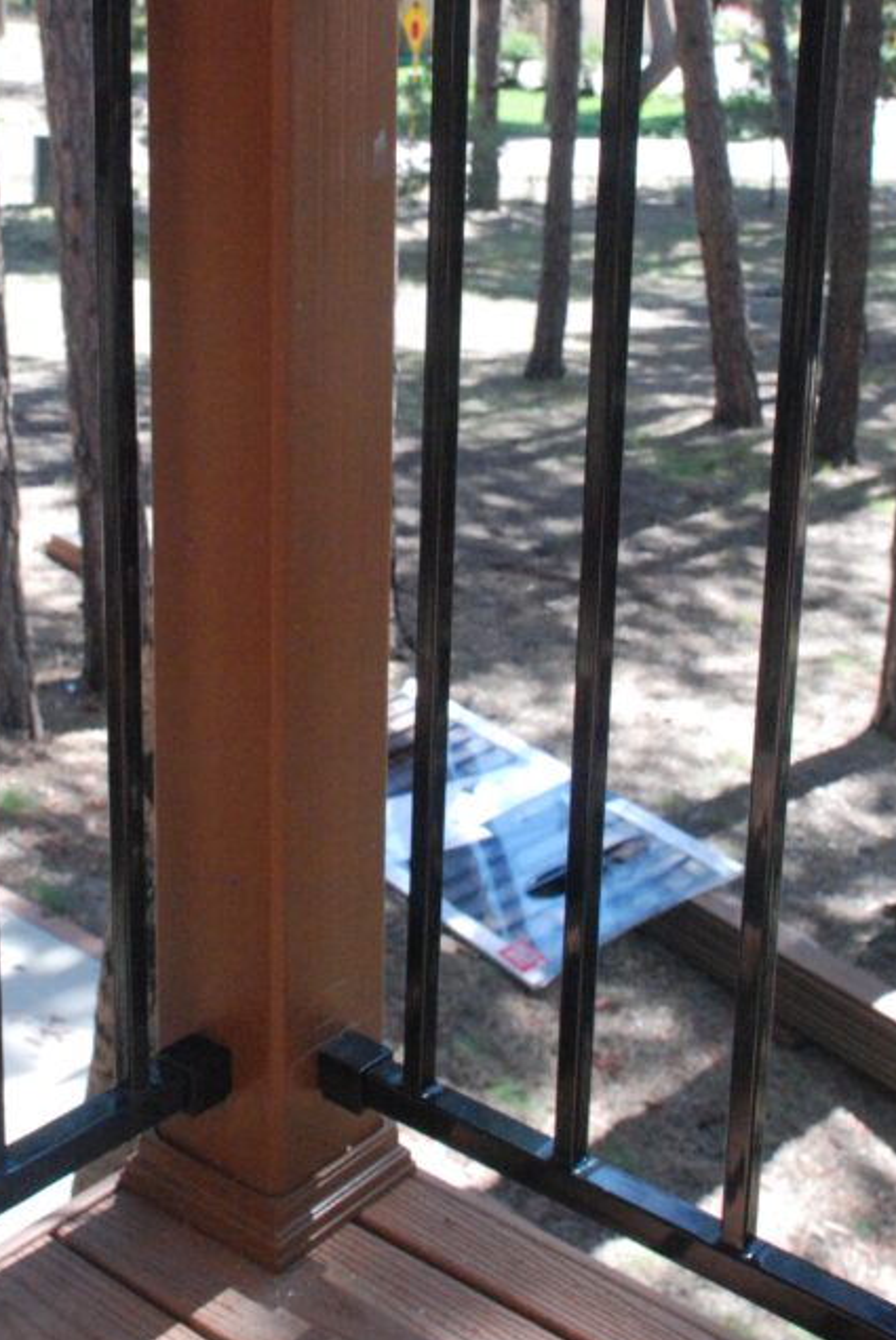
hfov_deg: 23.3
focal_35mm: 58
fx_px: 2162
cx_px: 288
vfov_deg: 33.8
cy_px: 352
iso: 2000
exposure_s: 1/320
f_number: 9
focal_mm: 24
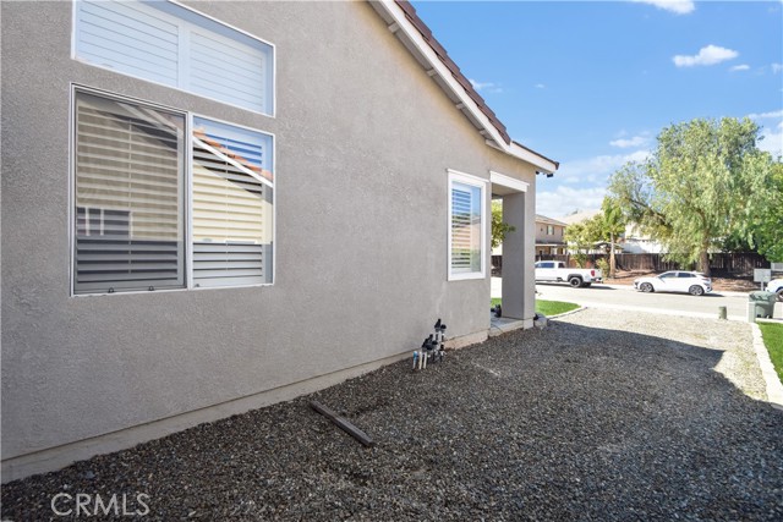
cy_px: 261
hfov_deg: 100.4
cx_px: 392
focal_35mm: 15
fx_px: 326
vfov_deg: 77.4
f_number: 8
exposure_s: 1/500
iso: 560
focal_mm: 10
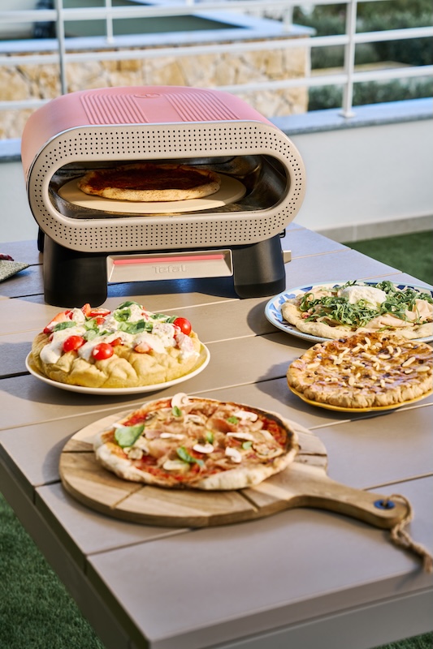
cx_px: 216
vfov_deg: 28.8
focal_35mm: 70
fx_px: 1263
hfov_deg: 19.4
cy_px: 324
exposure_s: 1/160
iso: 100
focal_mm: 70
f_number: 5.6
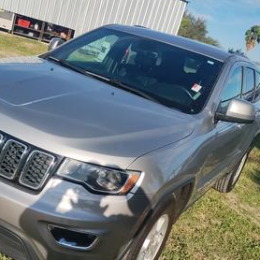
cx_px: 95
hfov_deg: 41.5
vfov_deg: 41.8
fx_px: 340
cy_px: 146
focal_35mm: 40
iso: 105
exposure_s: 1/6513
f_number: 1.7
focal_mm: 4.71
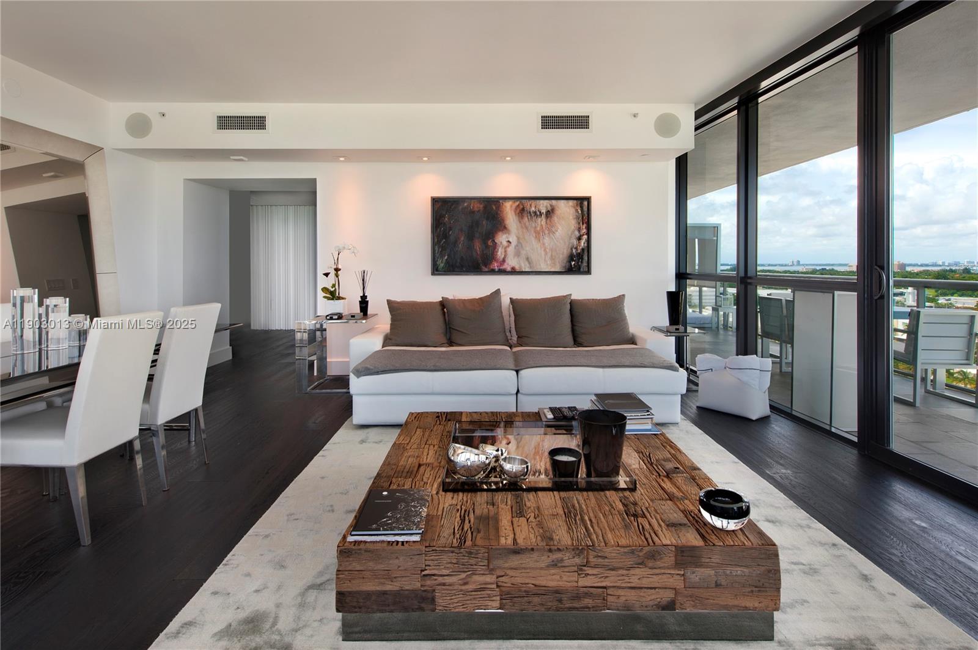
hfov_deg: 104.3
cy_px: 325
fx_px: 380
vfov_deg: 81.1
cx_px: 489
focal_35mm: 14
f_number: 13
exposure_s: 1/100
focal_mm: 14
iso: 200
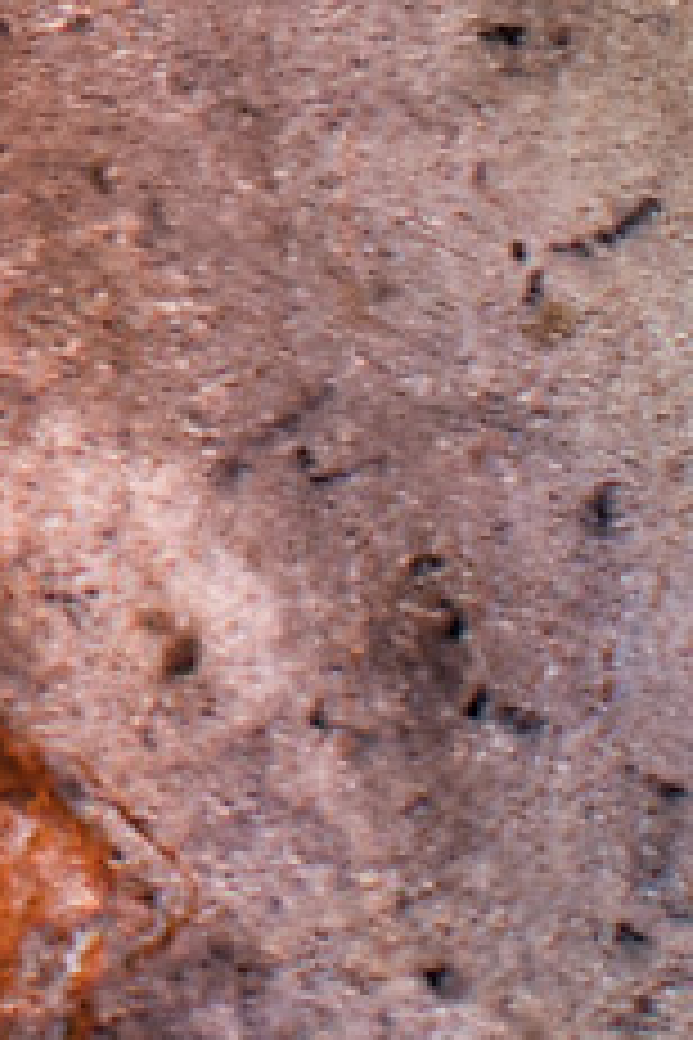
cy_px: -900
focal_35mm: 280
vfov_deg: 7.1
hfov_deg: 4.8
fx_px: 8084
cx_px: -855
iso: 100
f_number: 5.6
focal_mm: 18
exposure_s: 3
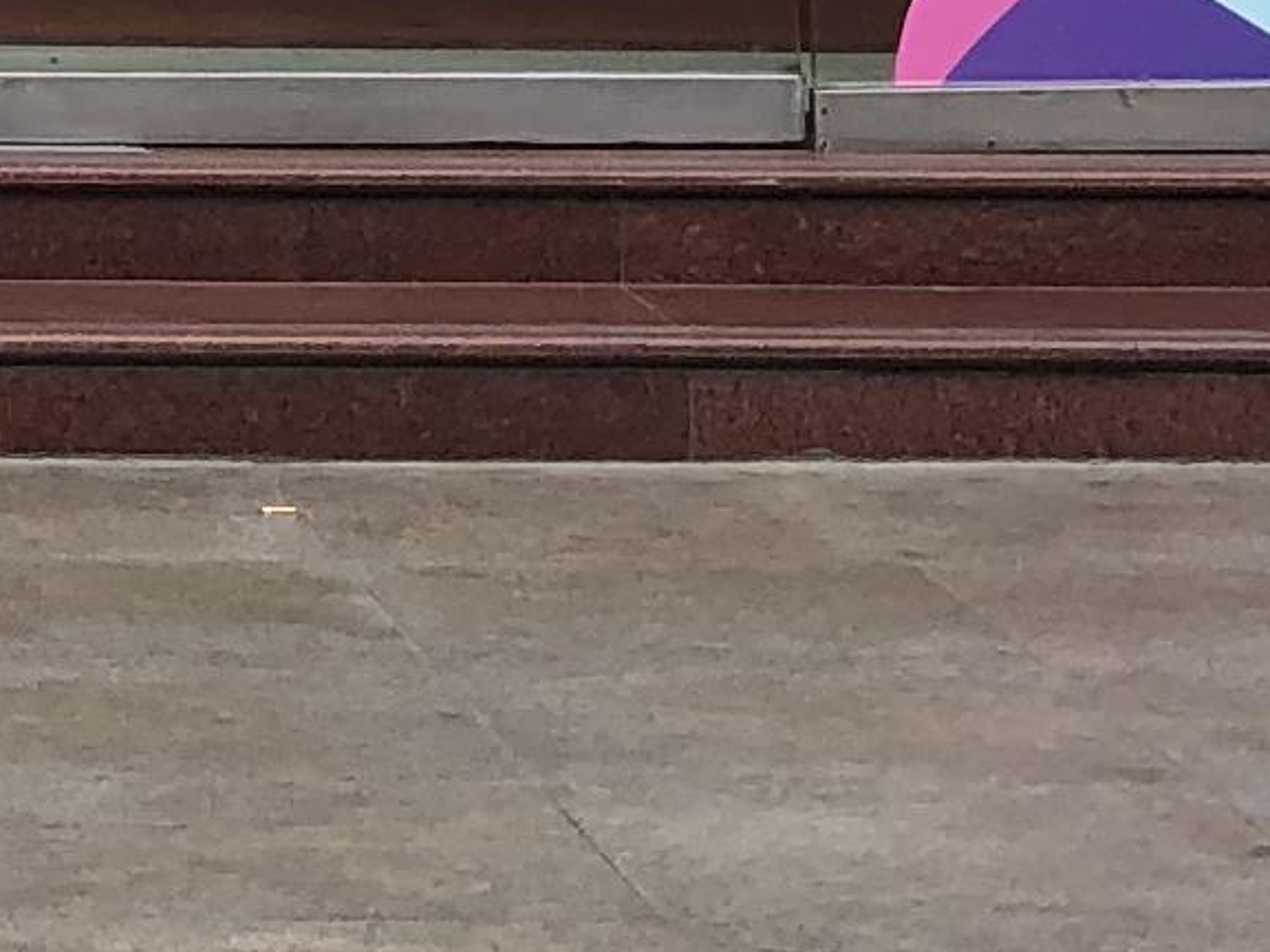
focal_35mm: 196
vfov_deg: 7.0
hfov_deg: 9.6
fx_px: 7191
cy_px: -1598
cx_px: -1012
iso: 20
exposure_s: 1/177
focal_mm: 4
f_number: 1.8
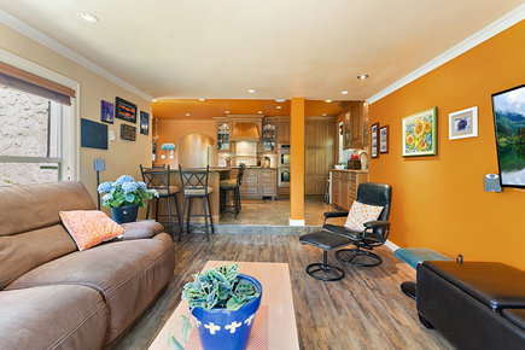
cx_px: 262
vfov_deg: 73.7
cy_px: 175
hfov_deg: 96.7
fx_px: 233
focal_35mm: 16
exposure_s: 1/1.25
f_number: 7.1
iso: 320
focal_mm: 16
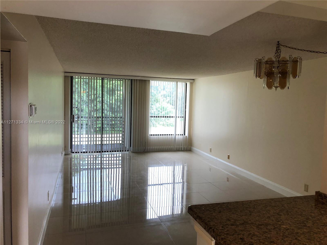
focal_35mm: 28
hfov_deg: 63.4
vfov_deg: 49.7
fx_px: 265
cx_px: 164
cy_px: 122
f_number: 1.8
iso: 25
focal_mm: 3.99
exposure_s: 1/40
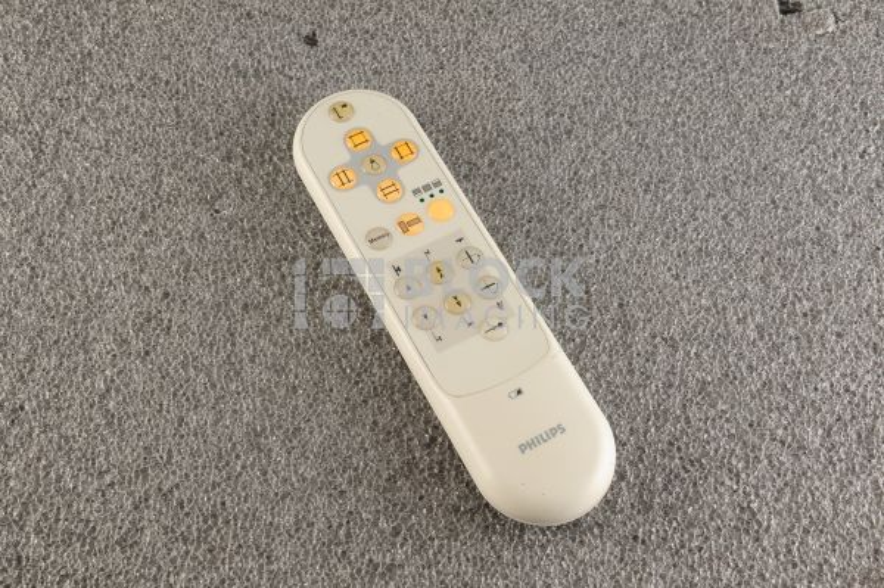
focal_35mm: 50
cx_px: 442
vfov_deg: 26.9
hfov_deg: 39.6
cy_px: 294
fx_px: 1227
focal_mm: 50
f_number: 13
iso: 1600
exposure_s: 1/160
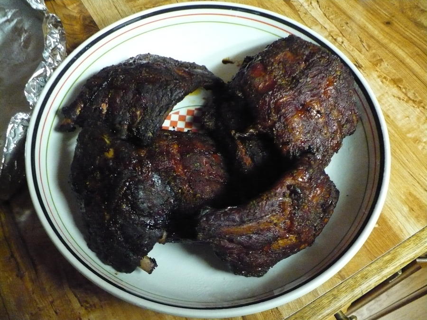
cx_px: 214
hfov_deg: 50.1
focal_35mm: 37
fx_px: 456
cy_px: 160
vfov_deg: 38.7
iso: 800
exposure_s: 1/15
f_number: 2.8
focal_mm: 6.1
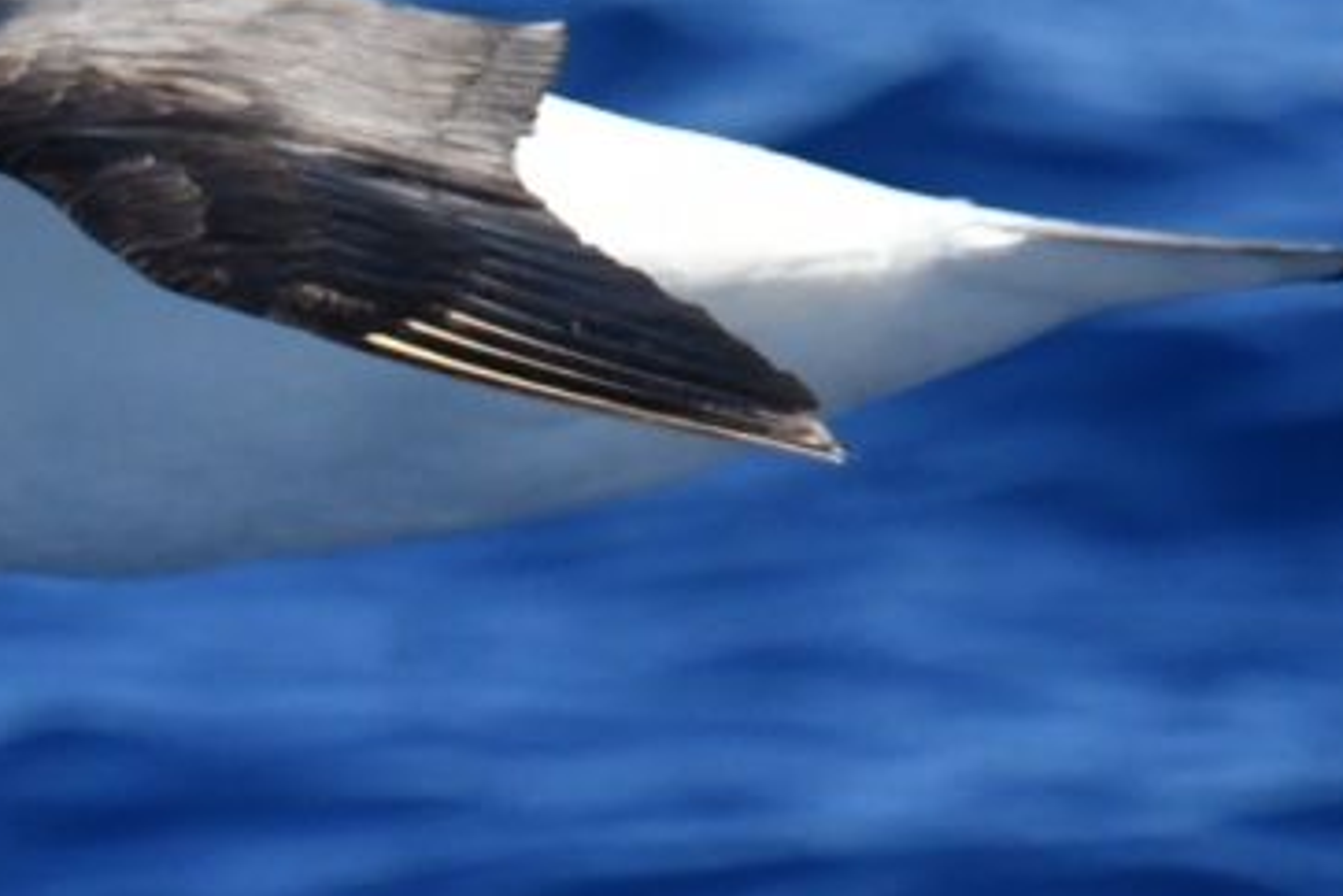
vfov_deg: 1.0
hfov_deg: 1.6
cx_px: 96
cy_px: 479
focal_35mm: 1324
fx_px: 49389
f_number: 6.3
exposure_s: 1/8000
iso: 1400
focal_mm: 600
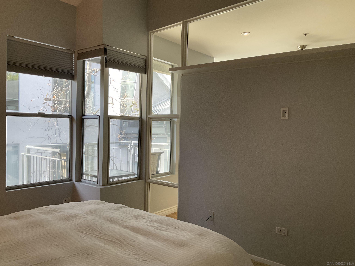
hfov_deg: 61.7
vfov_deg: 48.2
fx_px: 297
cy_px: 133
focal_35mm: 29
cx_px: 178
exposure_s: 1/60
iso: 32
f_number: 1.8
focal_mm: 3
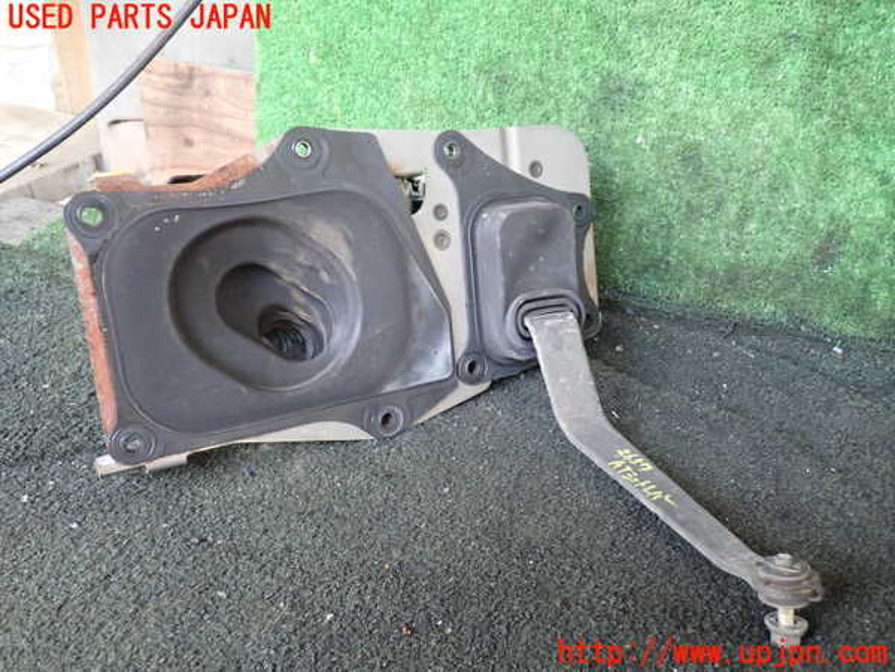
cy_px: 336
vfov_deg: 46.8
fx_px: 776
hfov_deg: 60.0
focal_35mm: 30
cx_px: 448
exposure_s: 1/30
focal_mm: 5.4
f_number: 2.3
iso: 250
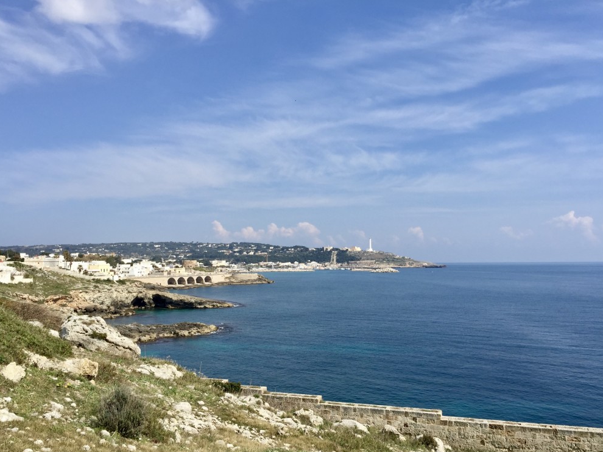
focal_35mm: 30
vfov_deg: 46.8
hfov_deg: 60.0
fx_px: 522
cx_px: 297
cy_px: 233
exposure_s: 1/2083
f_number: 2.2
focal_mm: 4.15
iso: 32
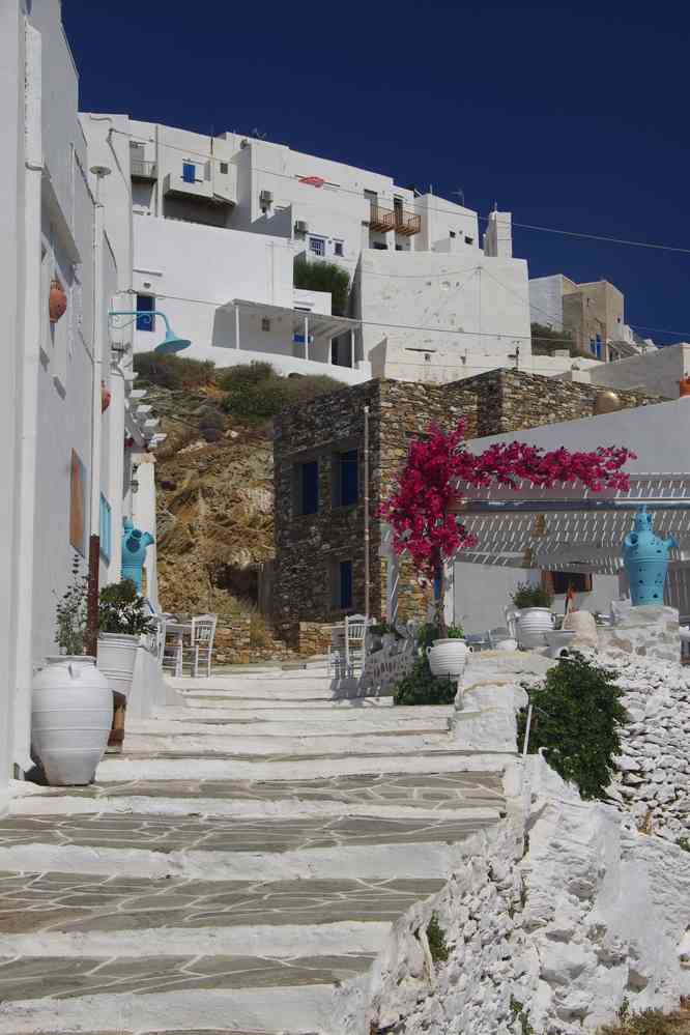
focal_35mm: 64
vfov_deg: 31.4
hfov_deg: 21.2
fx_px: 1840
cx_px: 345
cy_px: 518
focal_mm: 42.5
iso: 100
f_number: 11
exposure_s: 1/200
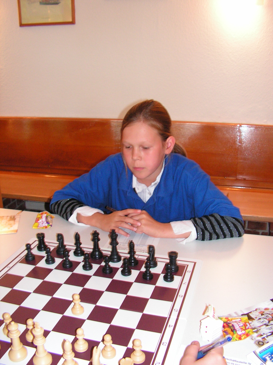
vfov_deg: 51.4
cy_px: 182
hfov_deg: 39.7
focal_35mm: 36
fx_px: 379
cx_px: 136
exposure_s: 1/40
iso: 200
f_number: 3.2
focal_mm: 6
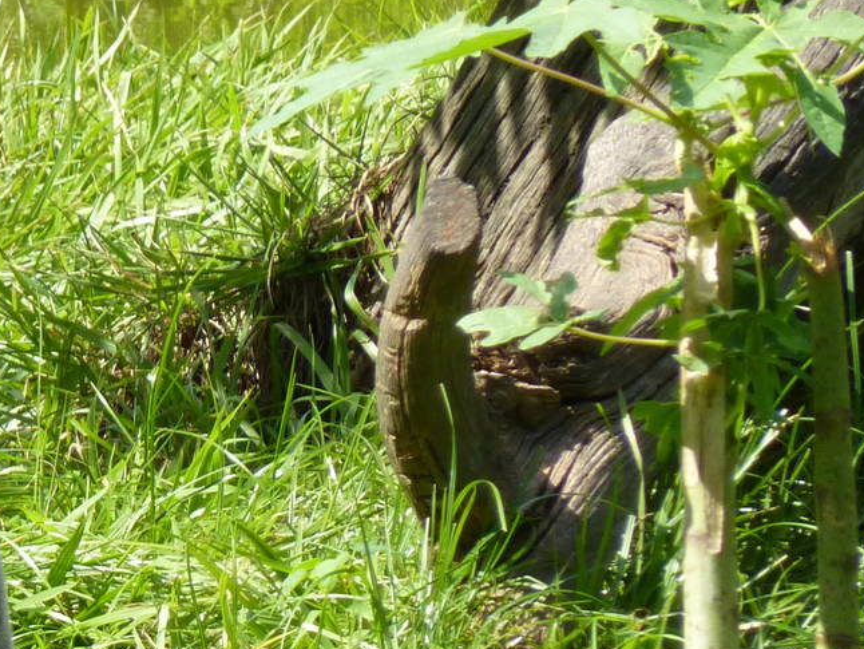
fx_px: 18552
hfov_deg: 2.7
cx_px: -190
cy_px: 732
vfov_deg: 2.0
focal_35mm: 743
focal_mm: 49.2
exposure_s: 1/320
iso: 160
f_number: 4.9
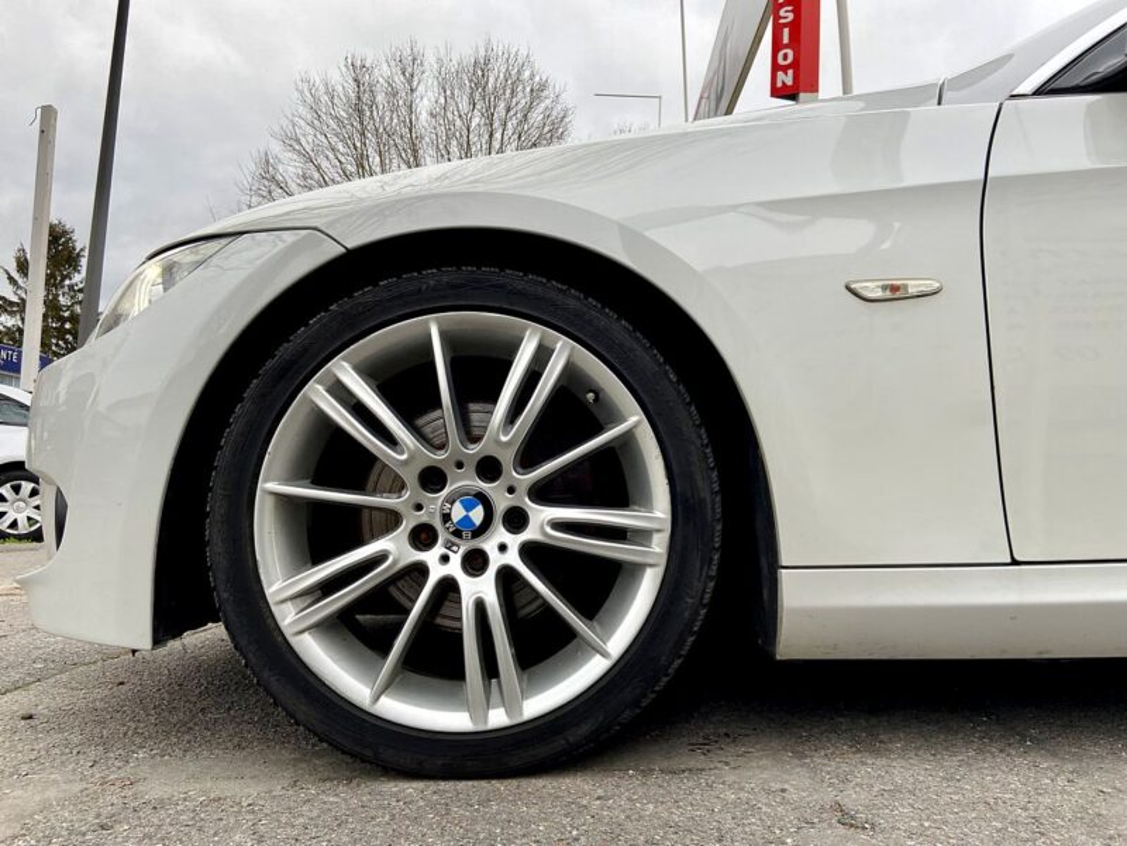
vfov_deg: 53.1
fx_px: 846
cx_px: 564
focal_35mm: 26
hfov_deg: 67.3
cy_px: 423
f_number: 1.8
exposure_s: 1/376
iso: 32
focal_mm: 4.25
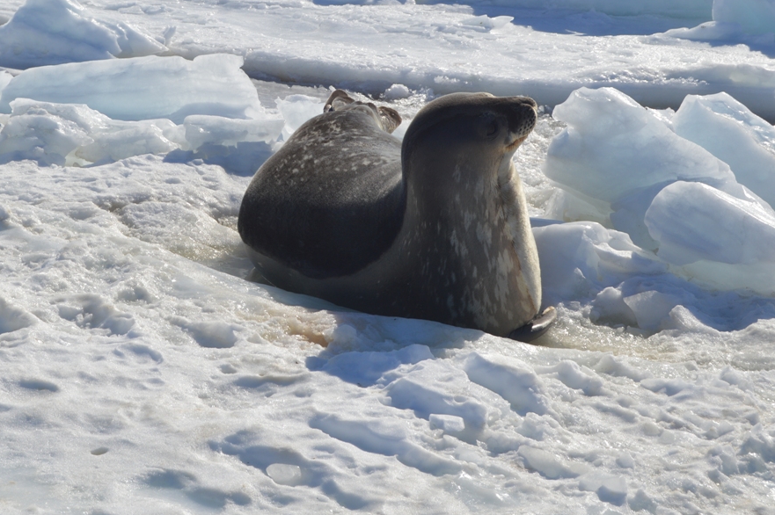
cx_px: 292
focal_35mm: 113
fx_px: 2424
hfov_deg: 18.1
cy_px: 175
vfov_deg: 12.1
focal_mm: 55
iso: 100
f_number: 11
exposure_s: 1/500
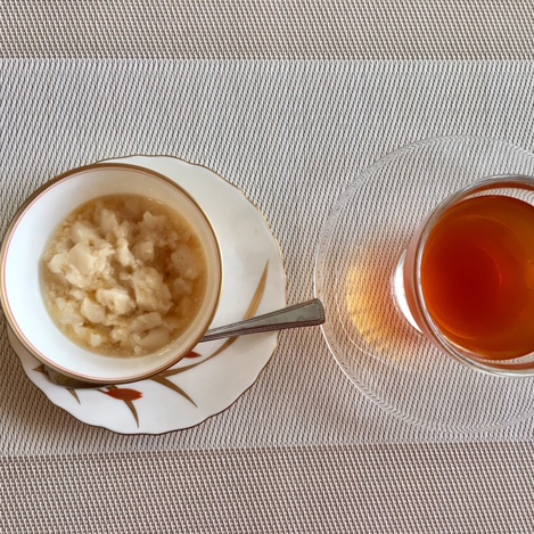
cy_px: 270
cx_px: 289
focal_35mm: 35
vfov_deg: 47.2
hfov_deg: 47.2
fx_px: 611
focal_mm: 4.15
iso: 32
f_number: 2.2
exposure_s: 1/40
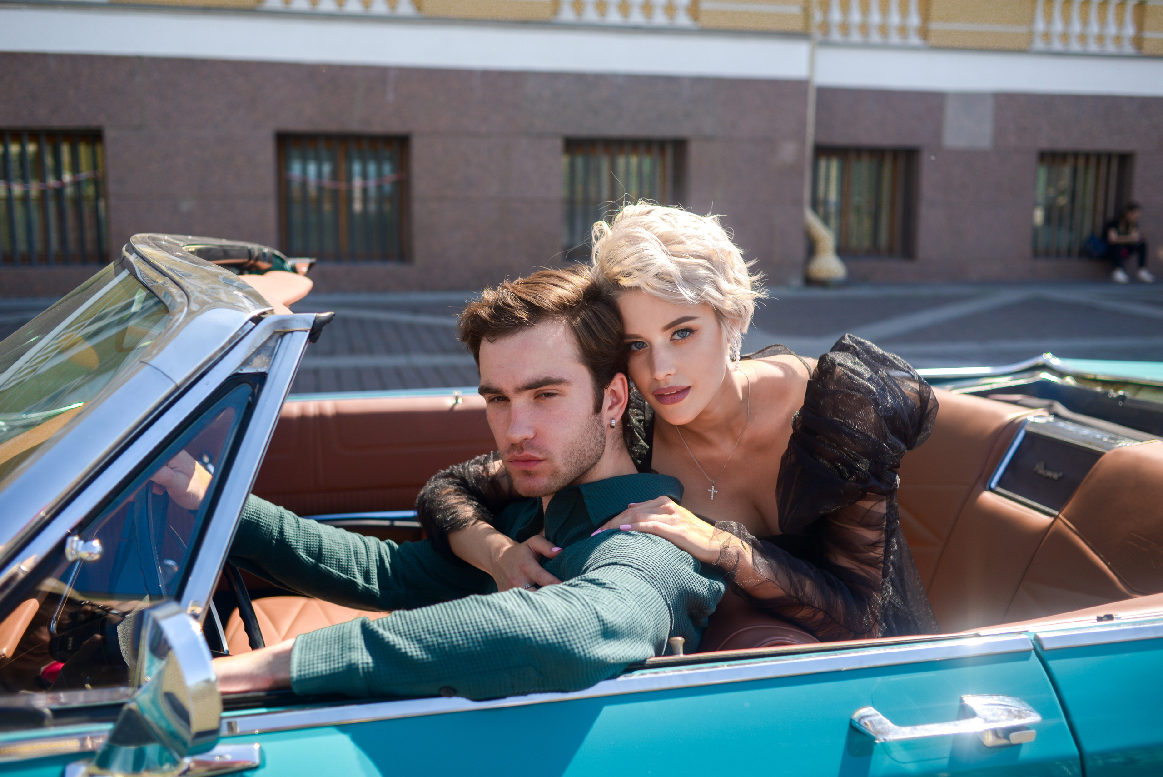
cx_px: 582
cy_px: 388
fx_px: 1131
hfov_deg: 54.4
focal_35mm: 35
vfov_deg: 37.9
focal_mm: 35
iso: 200
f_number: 3.2
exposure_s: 1/1600
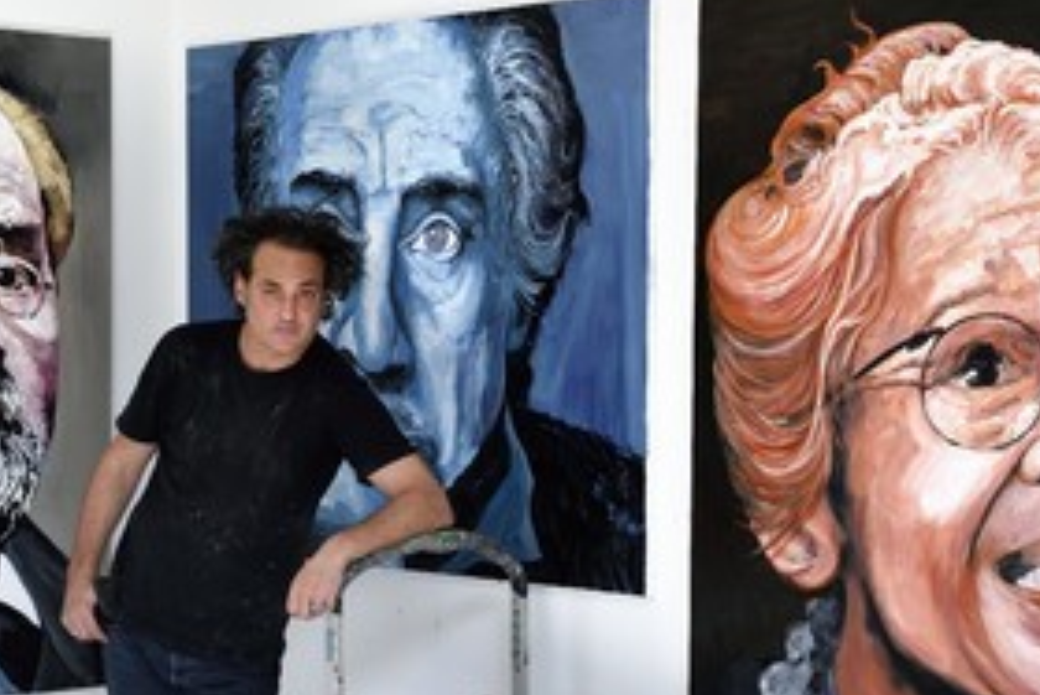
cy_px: 420
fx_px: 2428
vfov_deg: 16.3
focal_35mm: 84
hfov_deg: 24.2
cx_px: 464
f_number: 6.3
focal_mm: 56
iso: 400
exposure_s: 1/125
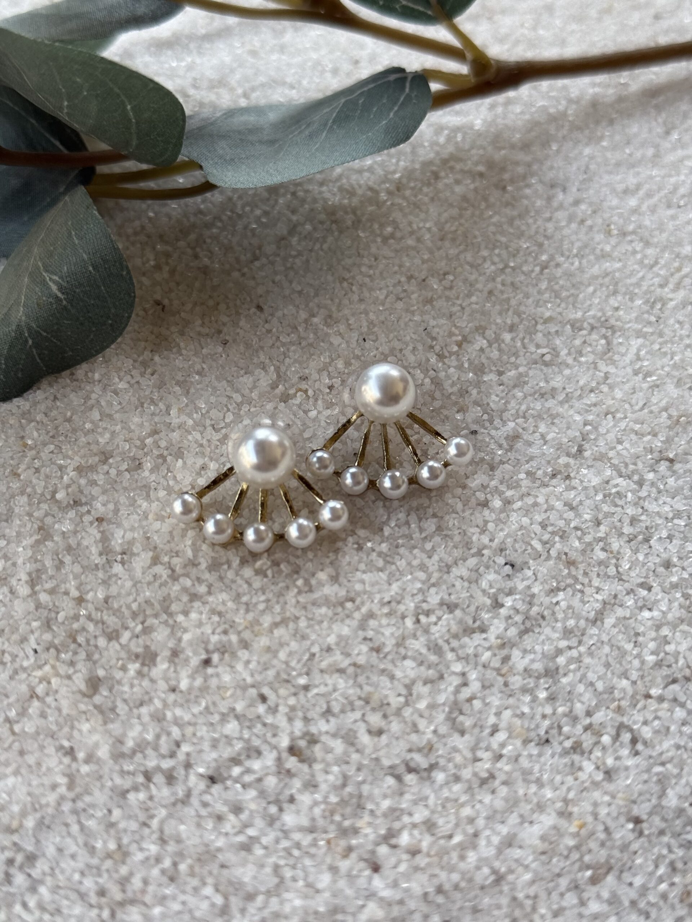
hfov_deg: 30.3
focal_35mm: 48
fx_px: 1279
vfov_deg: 39.7
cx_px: 346
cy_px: 461
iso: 64
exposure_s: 1/561
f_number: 1.78
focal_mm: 6.76
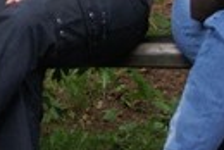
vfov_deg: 3.7
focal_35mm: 369
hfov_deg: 5.5
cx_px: -105
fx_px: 2299
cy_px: -129
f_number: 5.6
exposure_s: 1/160
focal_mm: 50
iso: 400
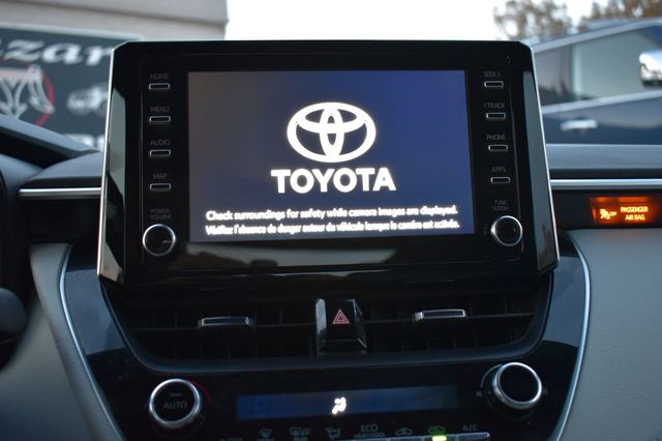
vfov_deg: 36.8
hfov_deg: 53.2
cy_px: 220
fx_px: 662
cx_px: 331
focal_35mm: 36
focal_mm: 24
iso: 1600
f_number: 4
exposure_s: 1/13
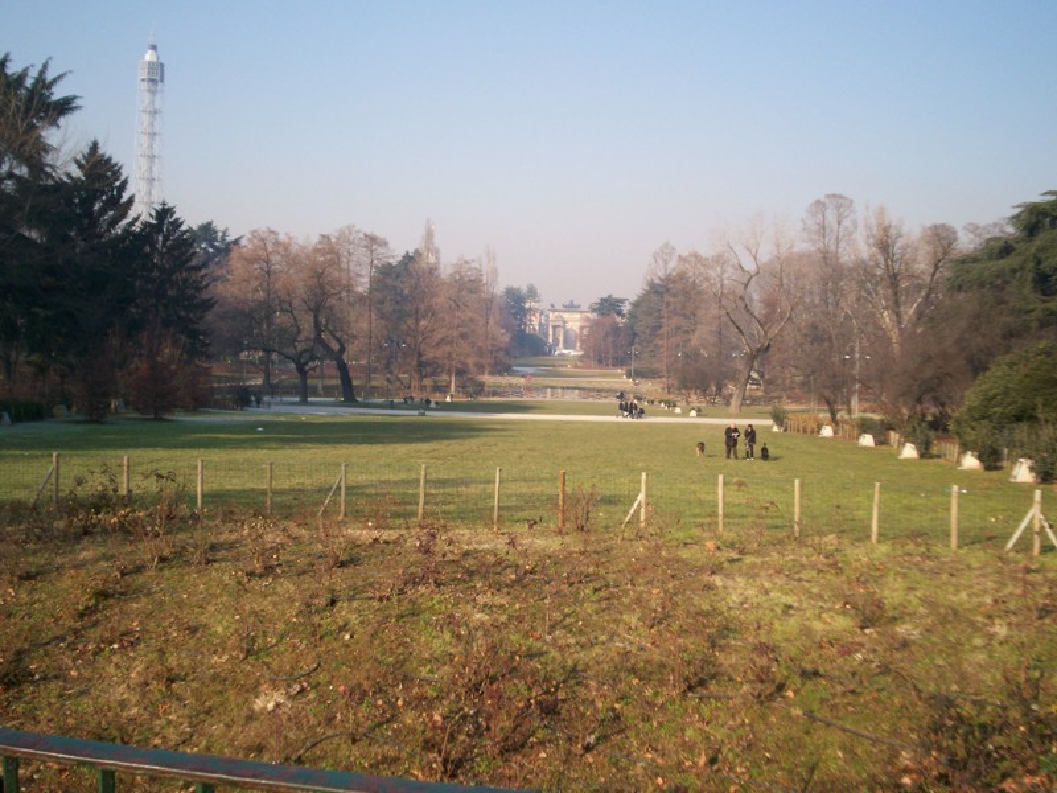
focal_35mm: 36
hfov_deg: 51.4
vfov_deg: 39.7
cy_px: 396
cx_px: 528
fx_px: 1099
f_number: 4.5
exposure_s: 1/346
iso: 100
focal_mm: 5.9
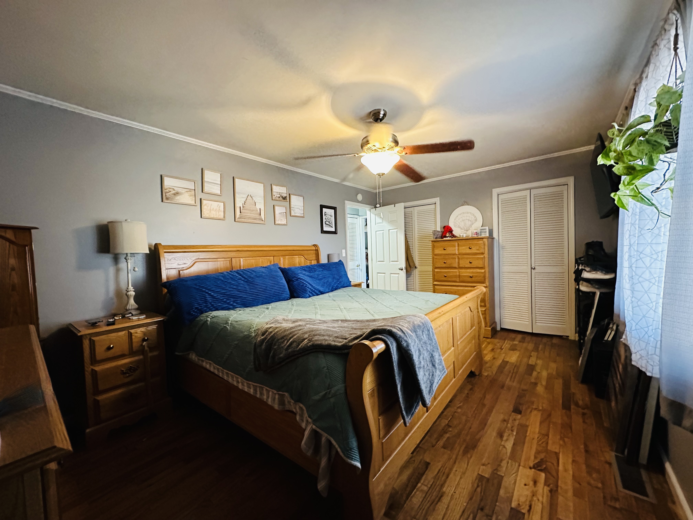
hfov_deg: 102.1
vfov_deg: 85.7
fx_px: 280
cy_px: 260
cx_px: 346
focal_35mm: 14
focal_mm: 2.22
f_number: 2.2
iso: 1000
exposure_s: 1/60
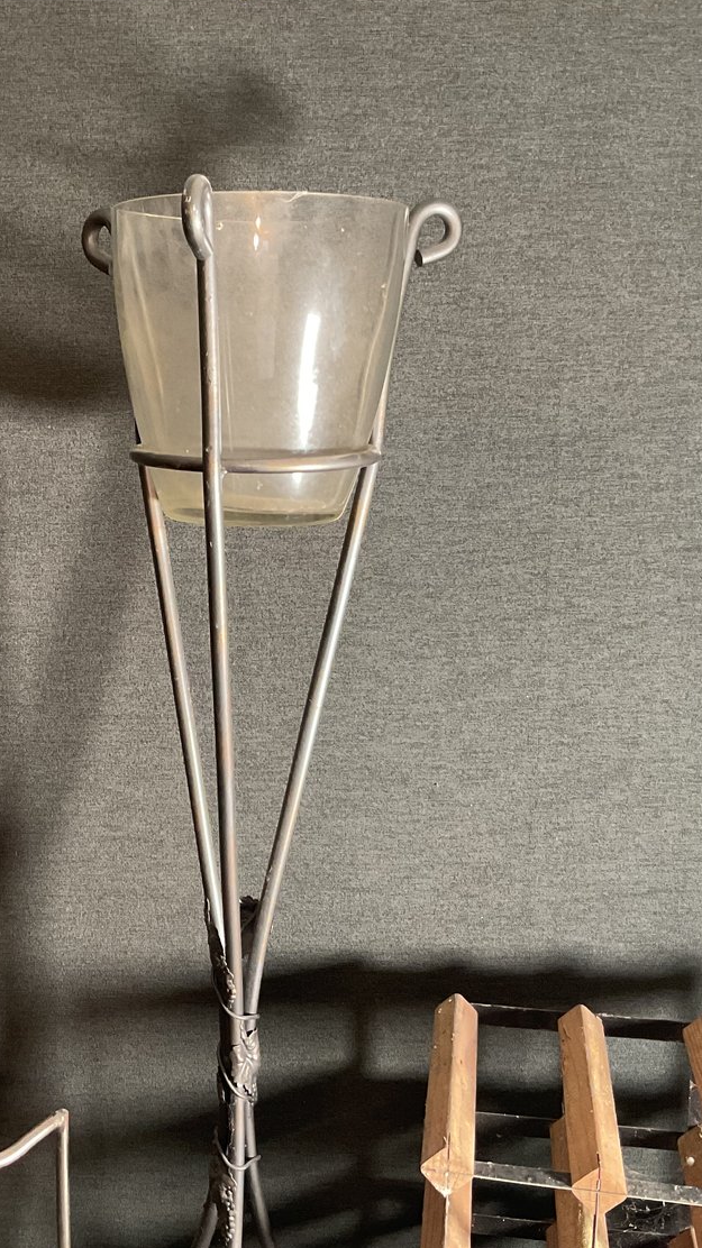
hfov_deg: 27.3
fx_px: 1424
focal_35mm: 43
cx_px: 178
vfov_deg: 47.4
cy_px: 625
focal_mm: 3
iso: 200
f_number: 1.8
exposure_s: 1/40
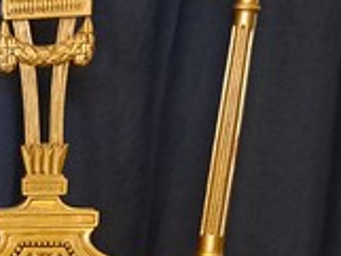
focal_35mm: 119
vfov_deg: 11.9
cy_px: 396
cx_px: -229
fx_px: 1173
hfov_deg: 14.9
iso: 500
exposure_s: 1/33
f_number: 1.8
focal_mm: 5.23
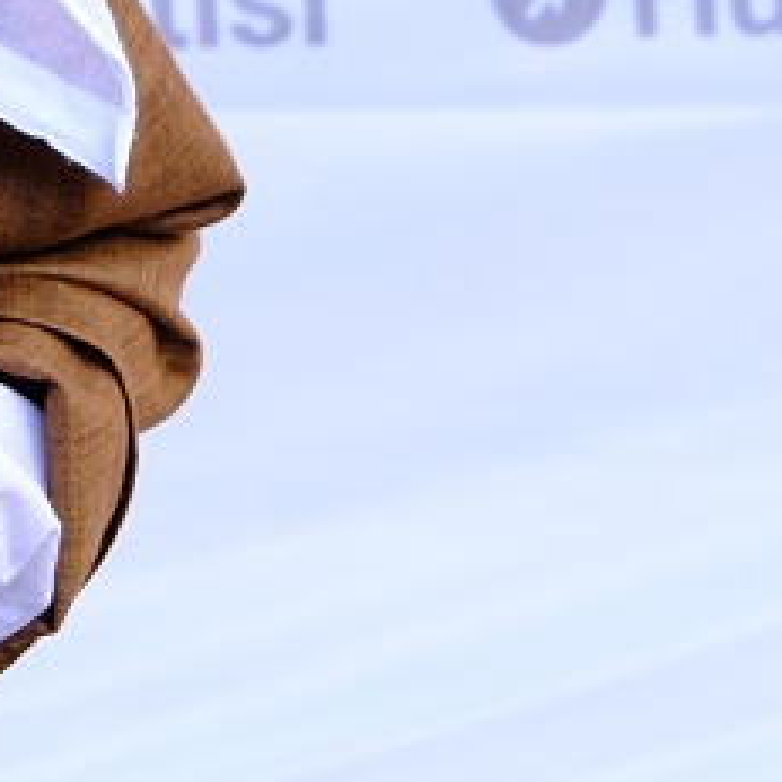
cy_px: -227
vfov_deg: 8.4
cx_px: -447
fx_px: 5265
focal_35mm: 206
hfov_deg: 8.3
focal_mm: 27.5
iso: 250
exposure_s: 1/500
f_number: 4
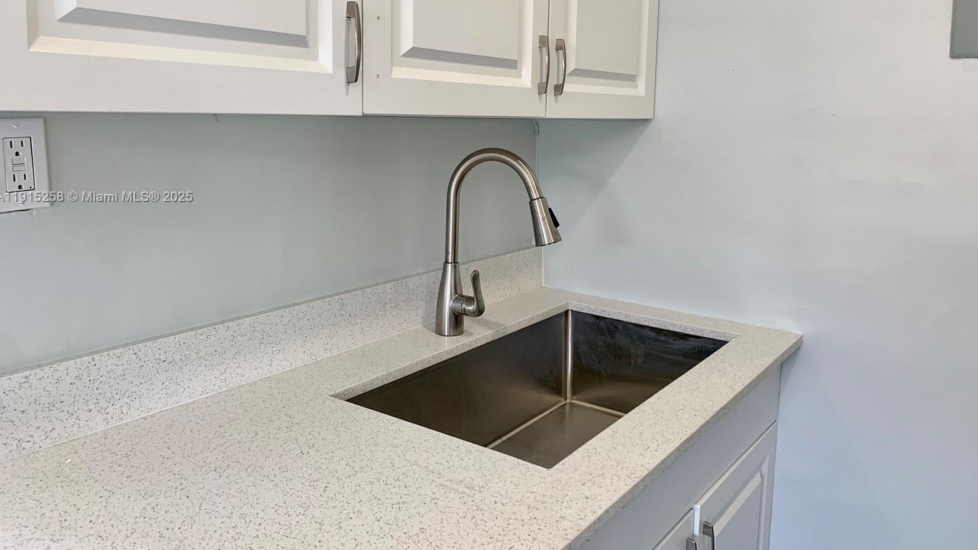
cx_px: 493
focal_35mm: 29
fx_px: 752
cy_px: 198
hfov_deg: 66.1
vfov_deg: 39.8
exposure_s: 1/60
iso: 64
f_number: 1.8
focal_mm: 4.25
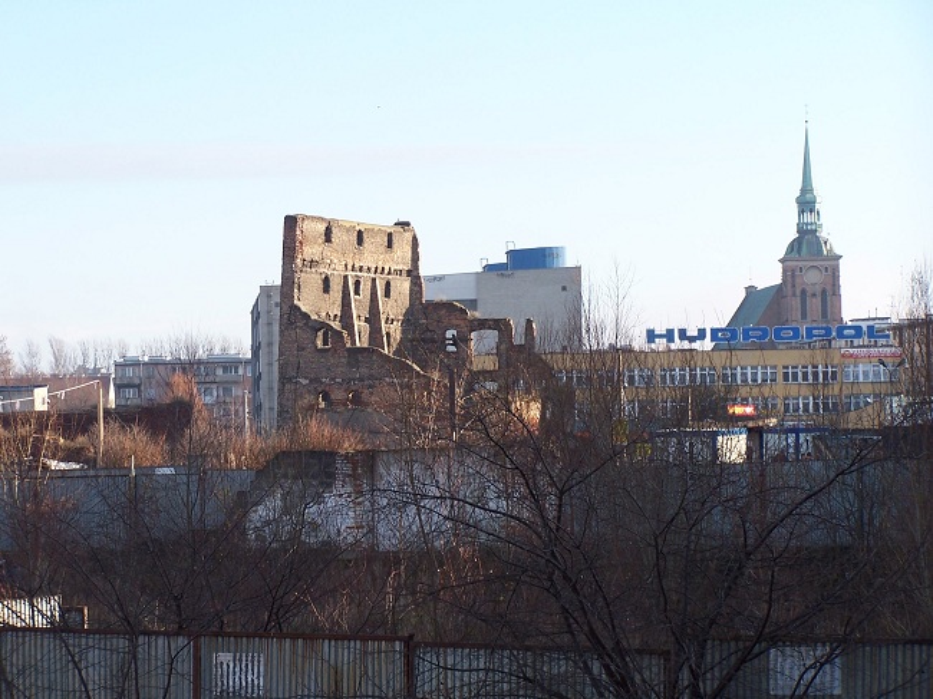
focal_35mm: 128
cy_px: 350
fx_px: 3449
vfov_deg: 11.6
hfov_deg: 15.4
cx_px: 466
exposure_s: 1/350
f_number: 3.2
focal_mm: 21.2
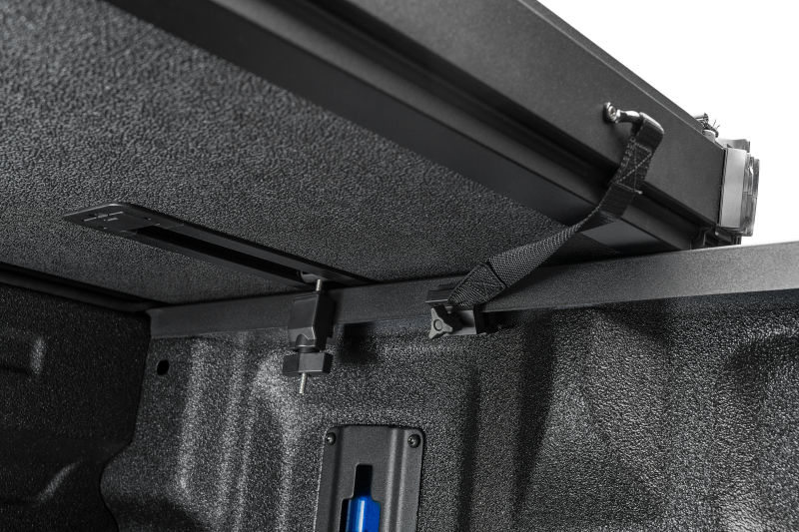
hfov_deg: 45.4
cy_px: 266
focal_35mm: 43
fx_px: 954
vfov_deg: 31.2
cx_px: 400
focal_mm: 43
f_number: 8
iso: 400
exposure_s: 1/200
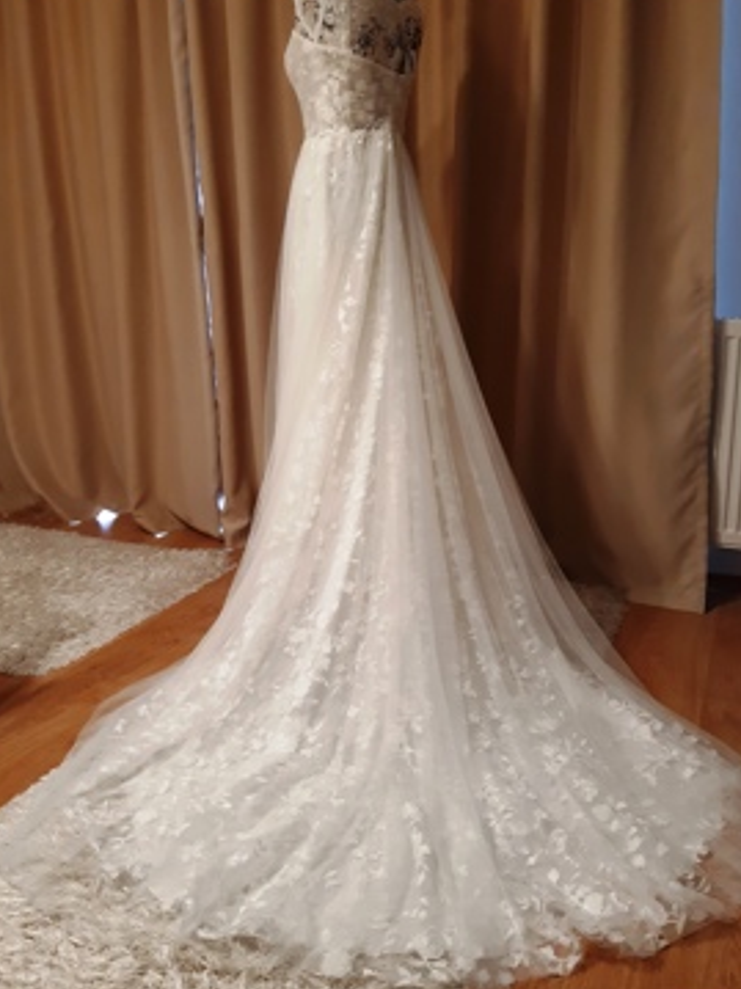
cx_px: 383
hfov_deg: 48.2
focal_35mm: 29
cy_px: 466
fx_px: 828
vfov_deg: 61.6
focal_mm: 3.92
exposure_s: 1/50
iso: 160
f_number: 1.7
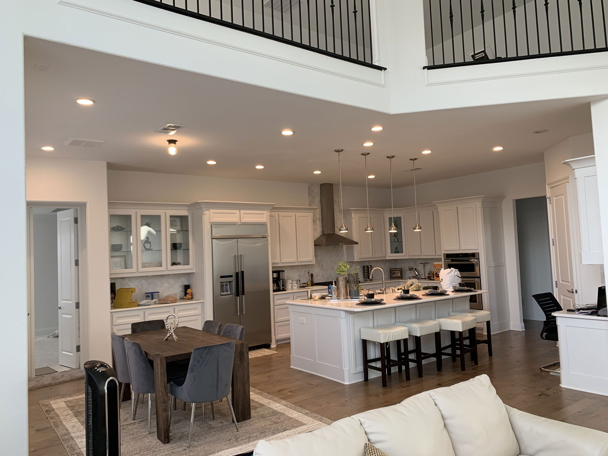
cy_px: 228
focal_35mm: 26
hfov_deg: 67.3
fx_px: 457
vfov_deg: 53.1
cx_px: 304
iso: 80
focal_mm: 4.25
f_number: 1.8
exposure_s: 1/120
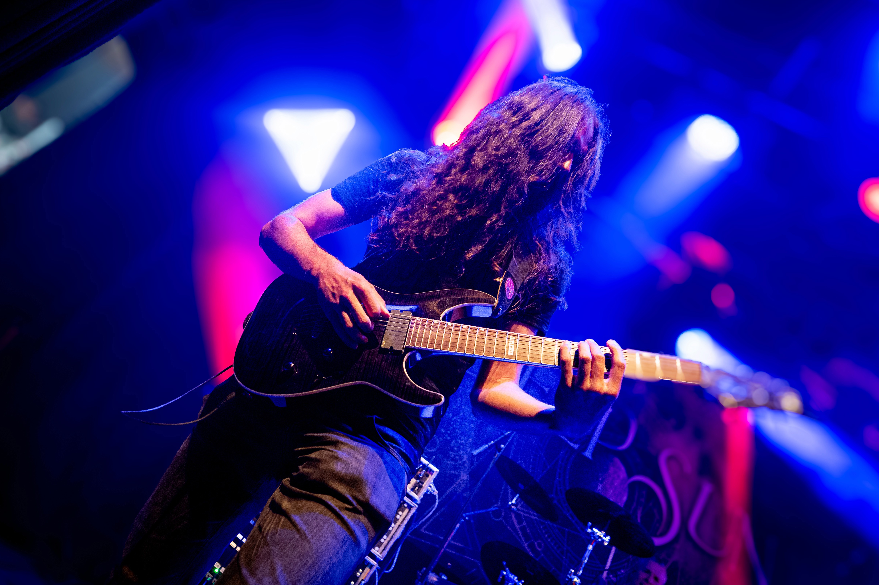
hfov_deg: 71.5
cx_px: 426
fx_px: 610
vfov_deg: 50.8
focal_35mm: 25
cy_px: 226
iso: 3200
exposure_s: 1/60
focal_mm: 20
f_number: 2.8
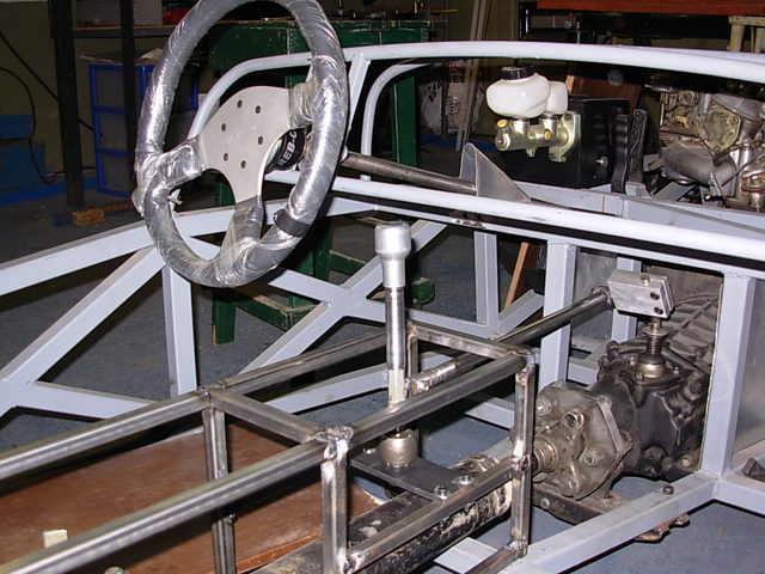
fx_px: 840
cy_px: 287
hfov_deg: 49.0
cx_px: 382
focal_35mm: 38
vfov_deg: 37.7
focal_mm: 6.3
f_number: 2.9
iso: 56
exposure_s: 1/35.9
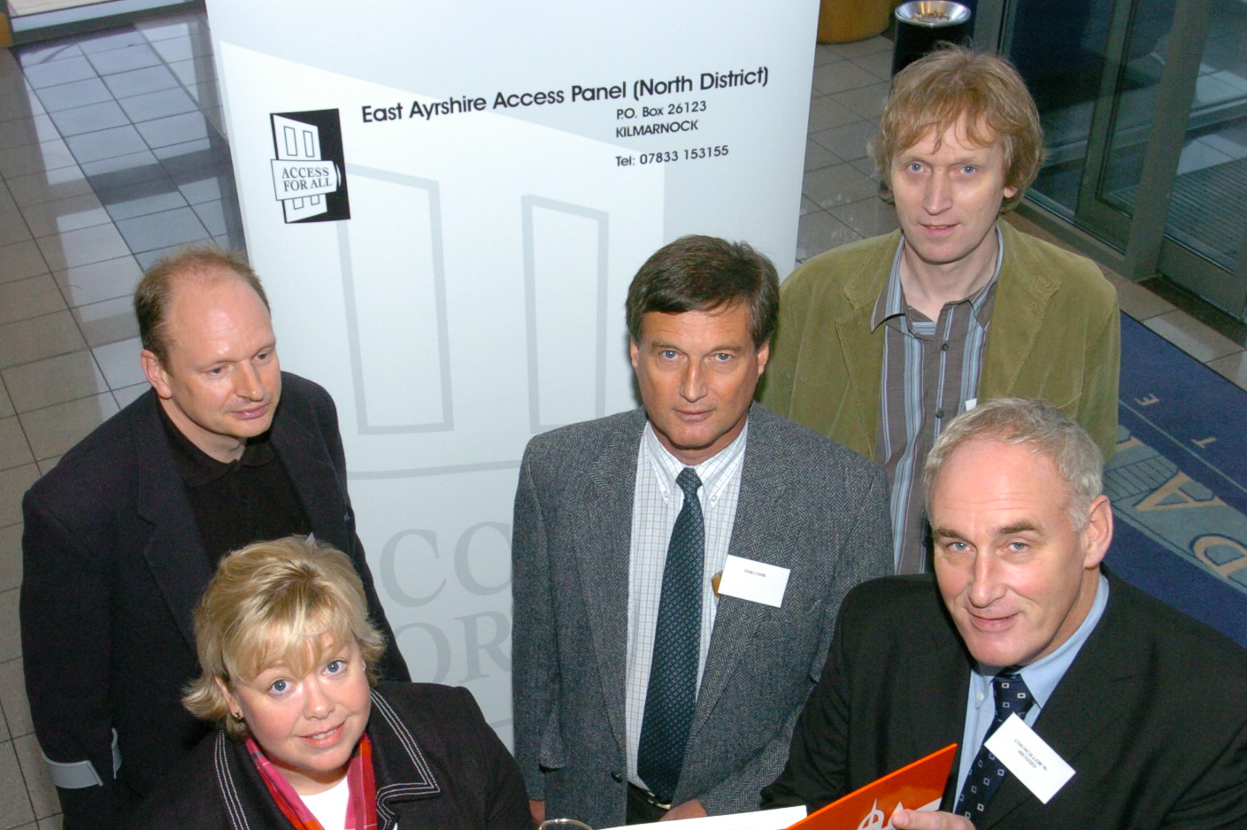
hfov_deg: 41.9
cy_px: 528
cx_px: 553
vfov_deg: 28.5
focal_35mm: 47
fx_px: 1627
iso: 800
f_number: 6.3
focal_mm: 24
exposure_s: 1/125
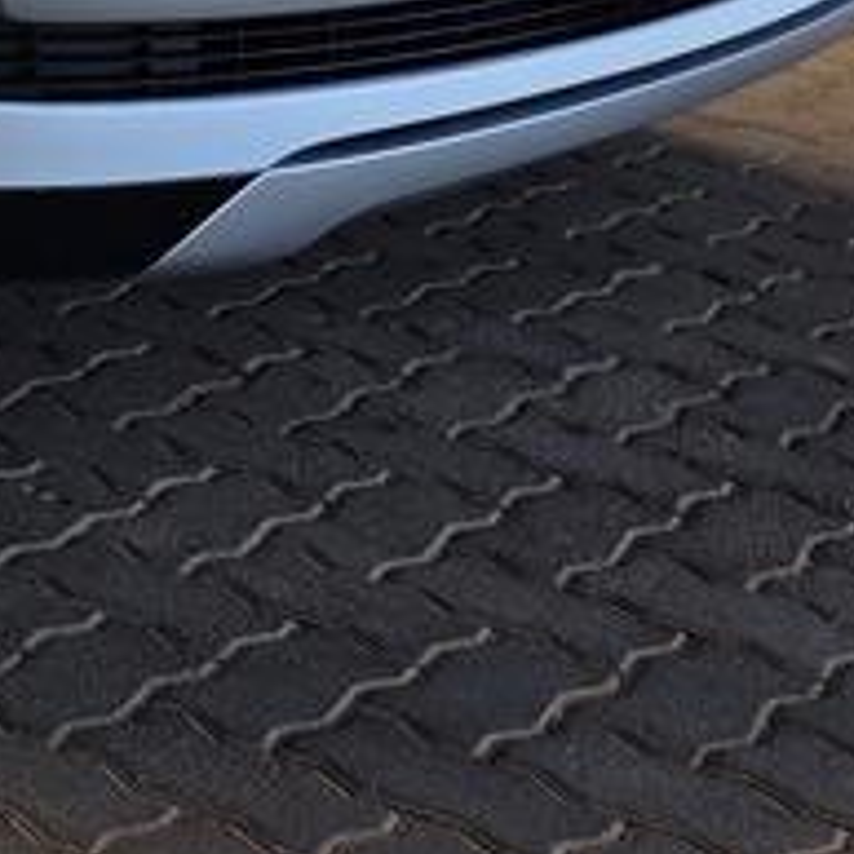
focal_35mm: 108
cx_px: -389
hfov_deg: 15.1
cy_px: -646
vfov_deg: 14.4
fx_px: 3014
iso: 12
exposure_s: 1/125
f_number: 1.7
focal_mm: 6.25
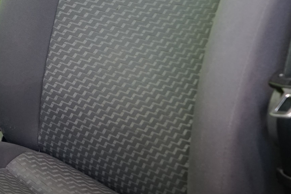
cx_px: -59
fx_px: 816
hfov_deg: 19.1
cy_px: 11
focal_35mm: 101
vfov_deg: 13.4
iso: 1250
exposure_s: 1/20
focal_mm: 29
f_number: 5
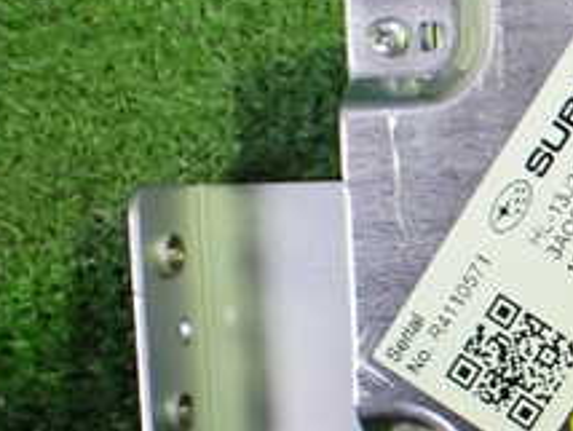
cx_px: 768
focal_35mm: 84
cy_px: 394
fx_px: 1392
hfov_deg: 20.9
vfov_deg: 17.3
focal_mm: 5.4
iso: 800
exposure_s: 1/80
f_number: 2.3
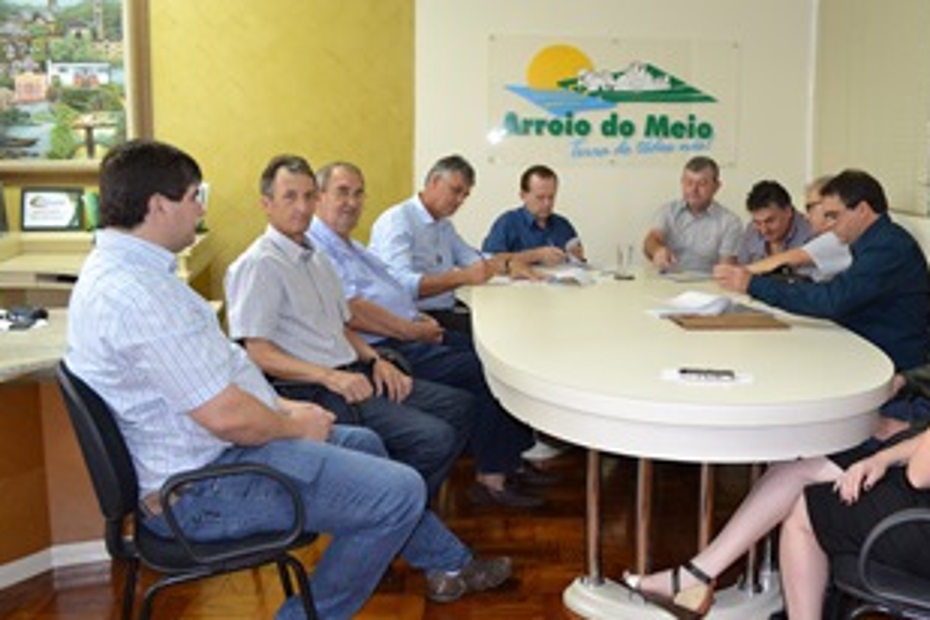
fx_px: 904
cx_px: 581
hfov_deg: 53.8
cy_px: 305
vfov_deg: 37.9
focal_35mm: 35
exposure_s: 1/60
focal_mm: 18
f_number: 3.5
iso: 1600
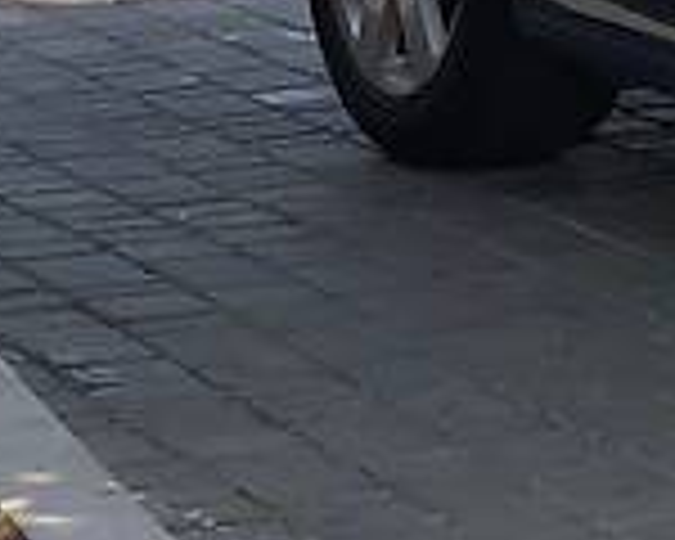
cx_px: 1728
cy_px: -122
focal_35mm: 270
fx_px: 5394
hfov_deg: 6.7
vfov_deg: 5.7
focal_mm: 6
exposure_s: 1/480
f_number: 2.4
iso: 16
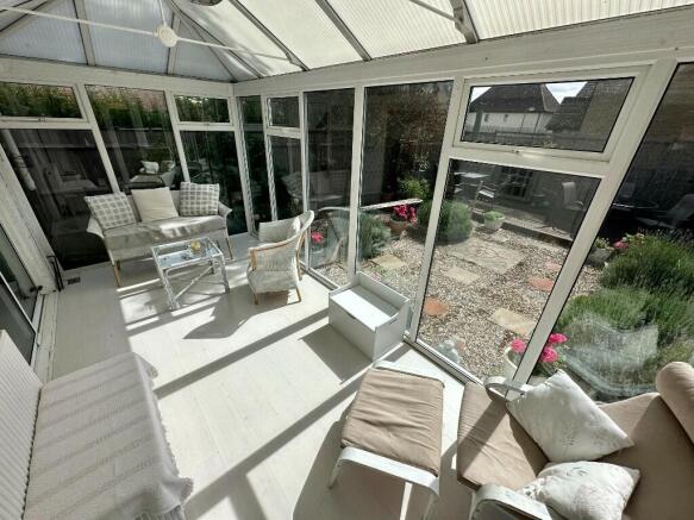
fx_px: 281
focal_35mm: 14
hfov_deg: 102.1
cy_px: 260
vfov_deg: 85.7
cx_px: 347
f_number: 2.2
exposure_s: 1/2747
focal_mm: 2.22
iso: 50
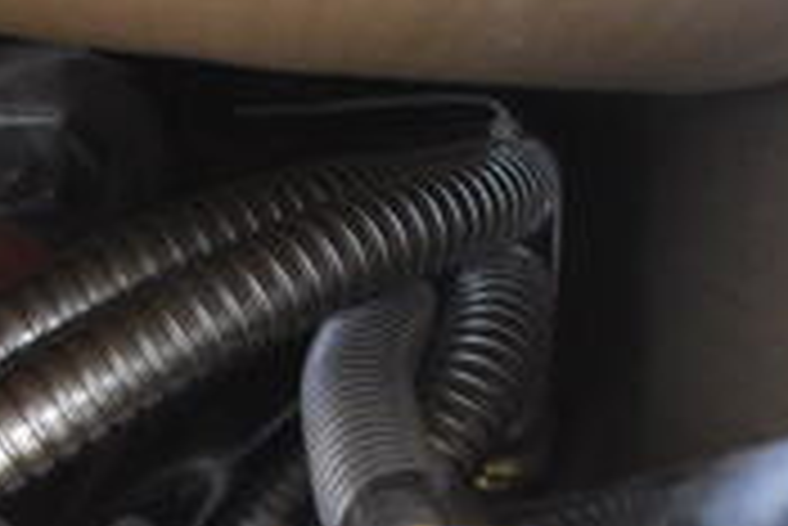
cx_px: 131
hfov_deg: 18.4
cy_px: 724
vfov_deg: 12.1
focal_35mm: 110
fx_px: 2404
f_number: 3.8
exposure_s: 1/15
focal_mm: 21
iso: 3200
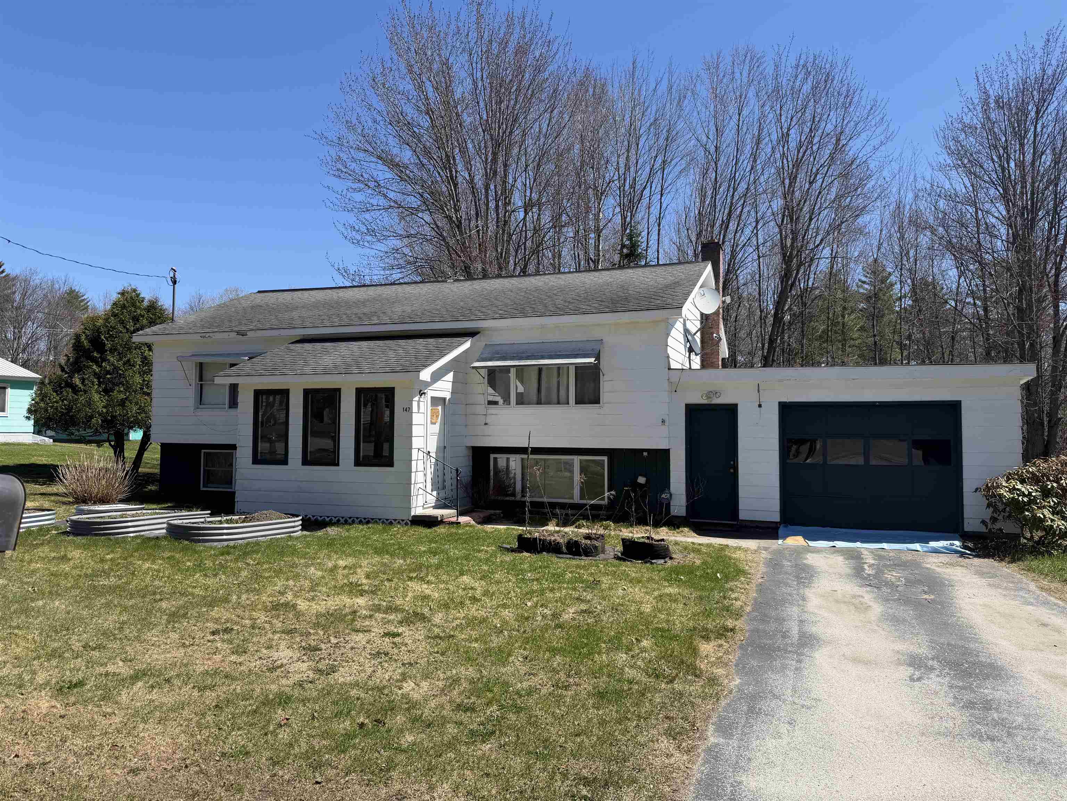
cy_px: 400
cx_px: 534
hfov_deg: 71.6
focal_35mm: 24
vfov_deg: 56.8
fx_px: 740
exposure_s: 1/3584
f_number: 1.78
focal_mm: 6.76
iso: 80
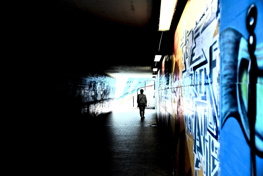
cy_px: 88
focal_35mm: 38
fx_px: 278
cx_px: 132
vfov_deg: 35.1
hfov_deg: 50.7
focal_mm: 38
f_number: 4
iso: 500
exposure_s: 1/100
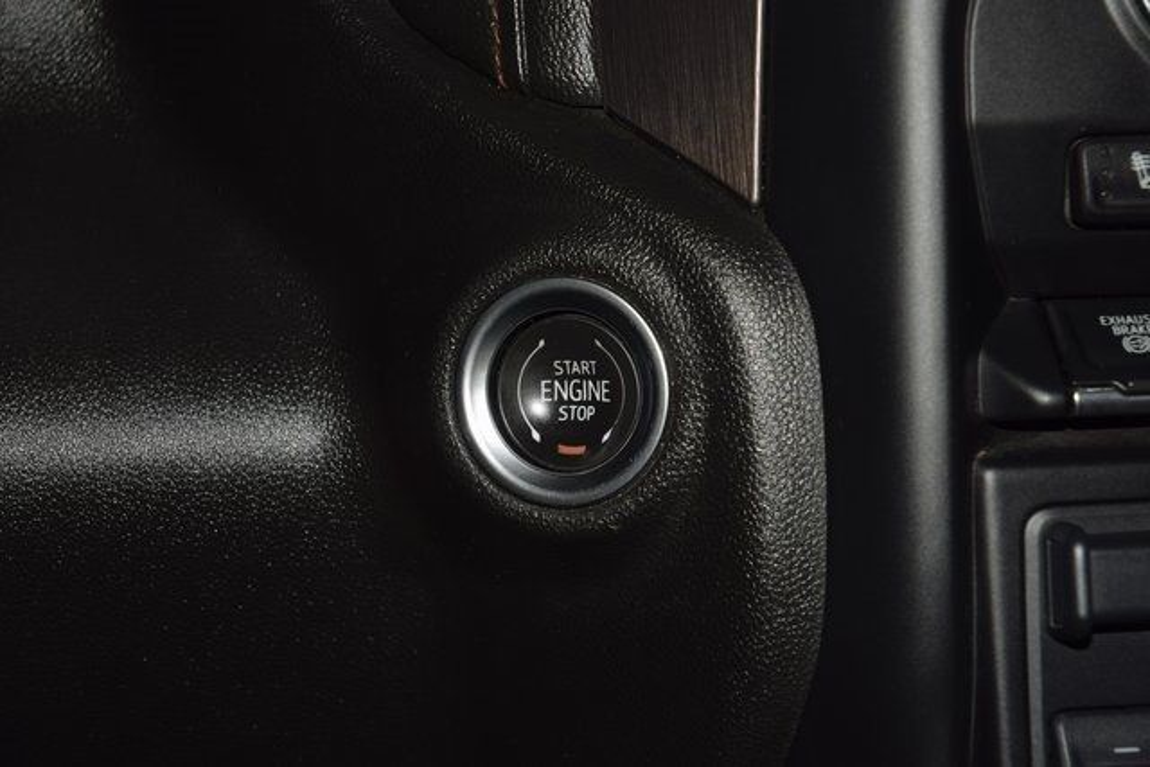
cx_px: 575
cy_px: 384
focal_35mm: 105
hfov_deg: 19.5
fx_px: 3355
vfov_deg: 13.0
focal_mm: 70
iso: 100
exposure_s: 1/125
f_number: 8
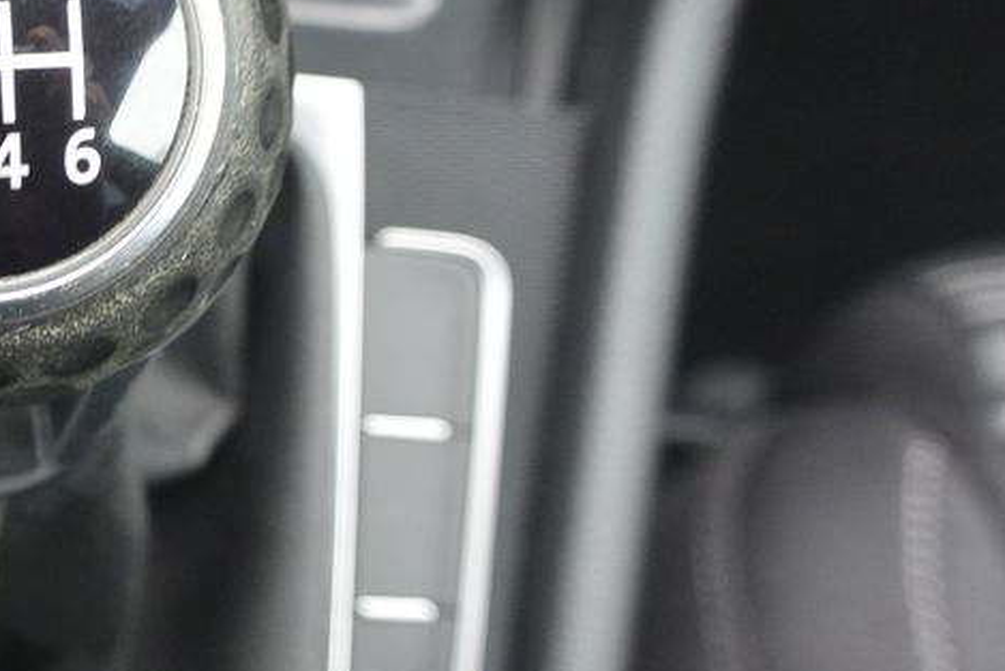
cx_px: -24
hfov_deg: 31.2
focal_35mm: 59
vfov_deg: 23.0
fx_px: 1647
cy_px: 303
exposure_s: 1/50
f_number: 3.5
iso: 800
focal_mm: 10
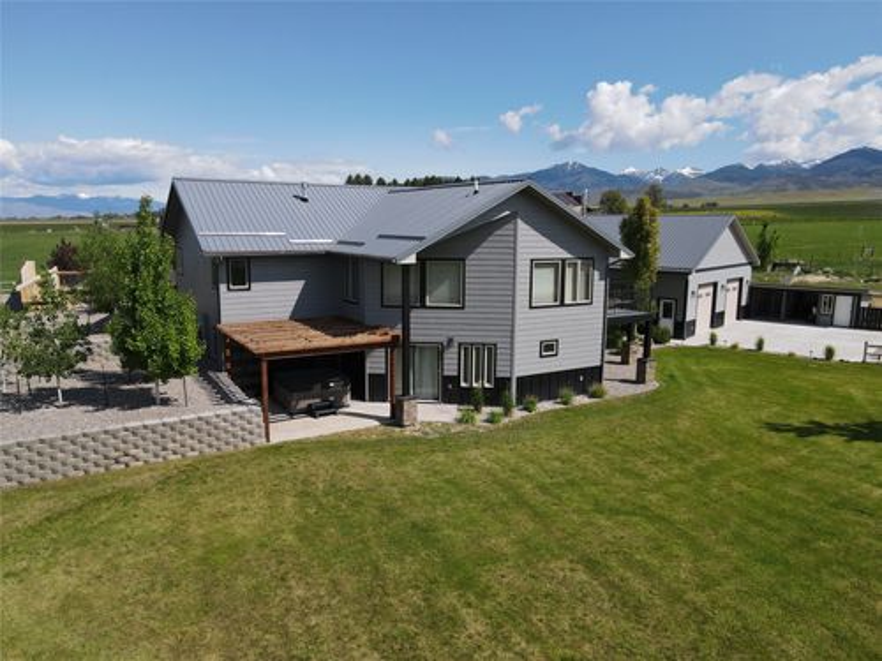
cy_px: 330
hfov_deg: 71.6
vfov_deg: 56.8
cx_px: 441
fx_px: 612
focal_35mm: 24
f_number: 2.8
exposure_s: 1/800
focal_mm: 4.5
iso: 100
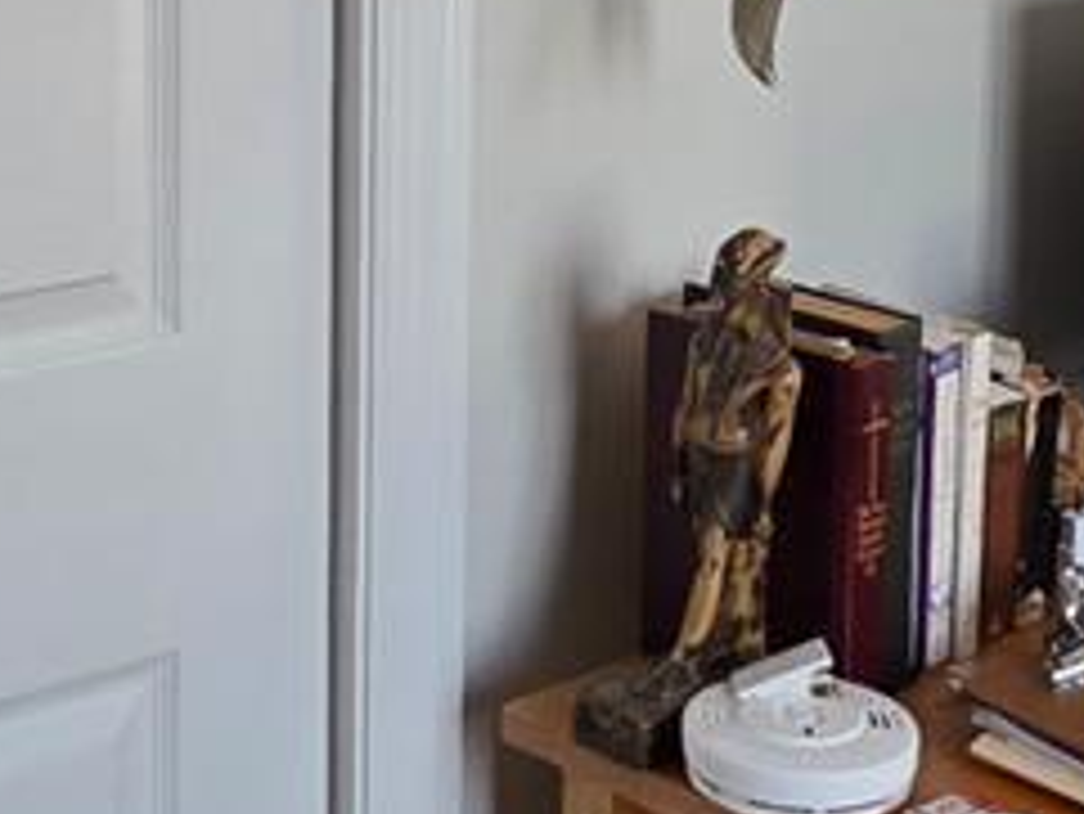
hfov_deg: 24.1
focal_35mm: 81
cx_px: 443
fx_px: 2538
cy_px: -144
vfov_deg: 17.4
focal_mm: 2.2
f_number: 1.9
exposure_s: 1/120
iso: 125
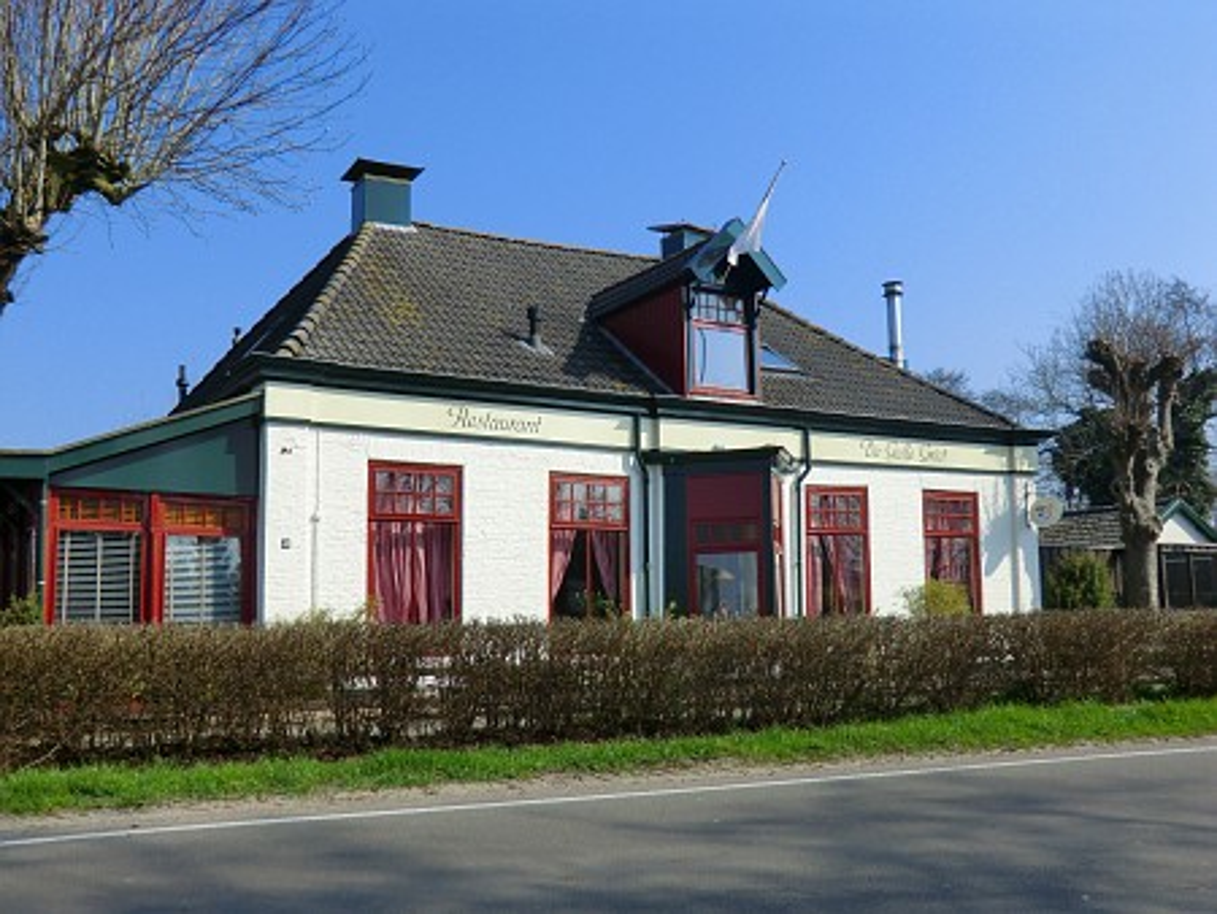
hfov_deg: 53.9
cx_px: 608
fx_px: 1196
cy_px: 457
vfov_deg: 41.8
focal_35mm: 34
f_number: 3.6
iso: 64
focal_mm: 6.1
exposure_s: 1/640
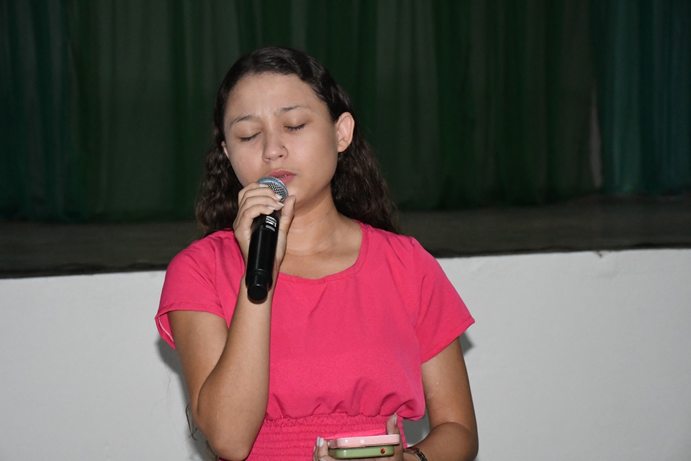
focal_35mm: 93
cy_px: 230
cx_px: 346
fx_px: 1785
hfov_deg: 21.9
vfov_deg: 14.7
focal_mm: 62
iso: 6400
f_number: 6.3
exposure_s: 1/100
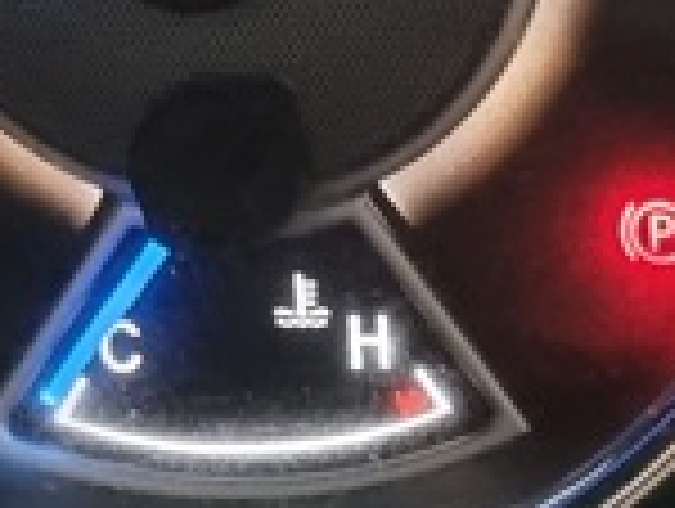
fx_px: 3457
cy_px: 495
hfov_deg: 10.7
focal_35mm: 177
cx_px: 1094
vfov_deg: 8.4
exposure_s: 1/25
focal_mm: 5.4
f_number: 1.8
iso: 1000
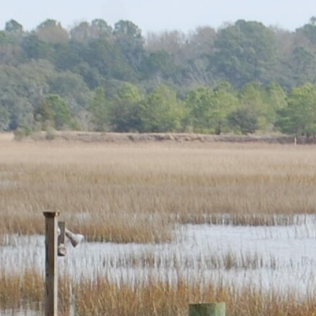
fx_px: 4707
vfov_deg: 3.8
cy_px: 559
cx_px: 114
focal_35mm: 456
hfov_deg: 3.8
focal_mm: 55
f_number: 8
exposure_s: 1/250
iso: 200
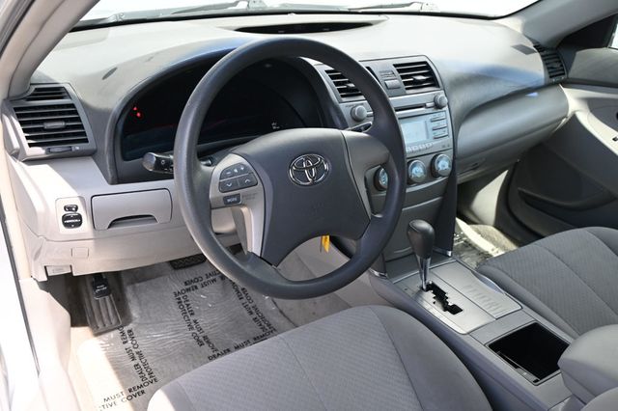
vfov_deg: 41.7
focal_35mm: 32
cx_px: 309
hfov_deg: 59.5
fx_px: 540
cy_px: 206
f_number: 4
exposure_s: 1/250
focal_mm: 21
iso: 280
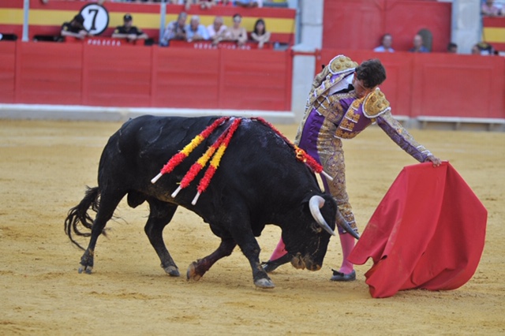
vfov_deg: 7.0
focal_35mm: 195
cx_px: 252
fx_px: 2734
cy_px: 168
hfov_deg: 10.6
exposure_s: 1/800
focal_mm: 130
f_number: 2.8
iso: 640
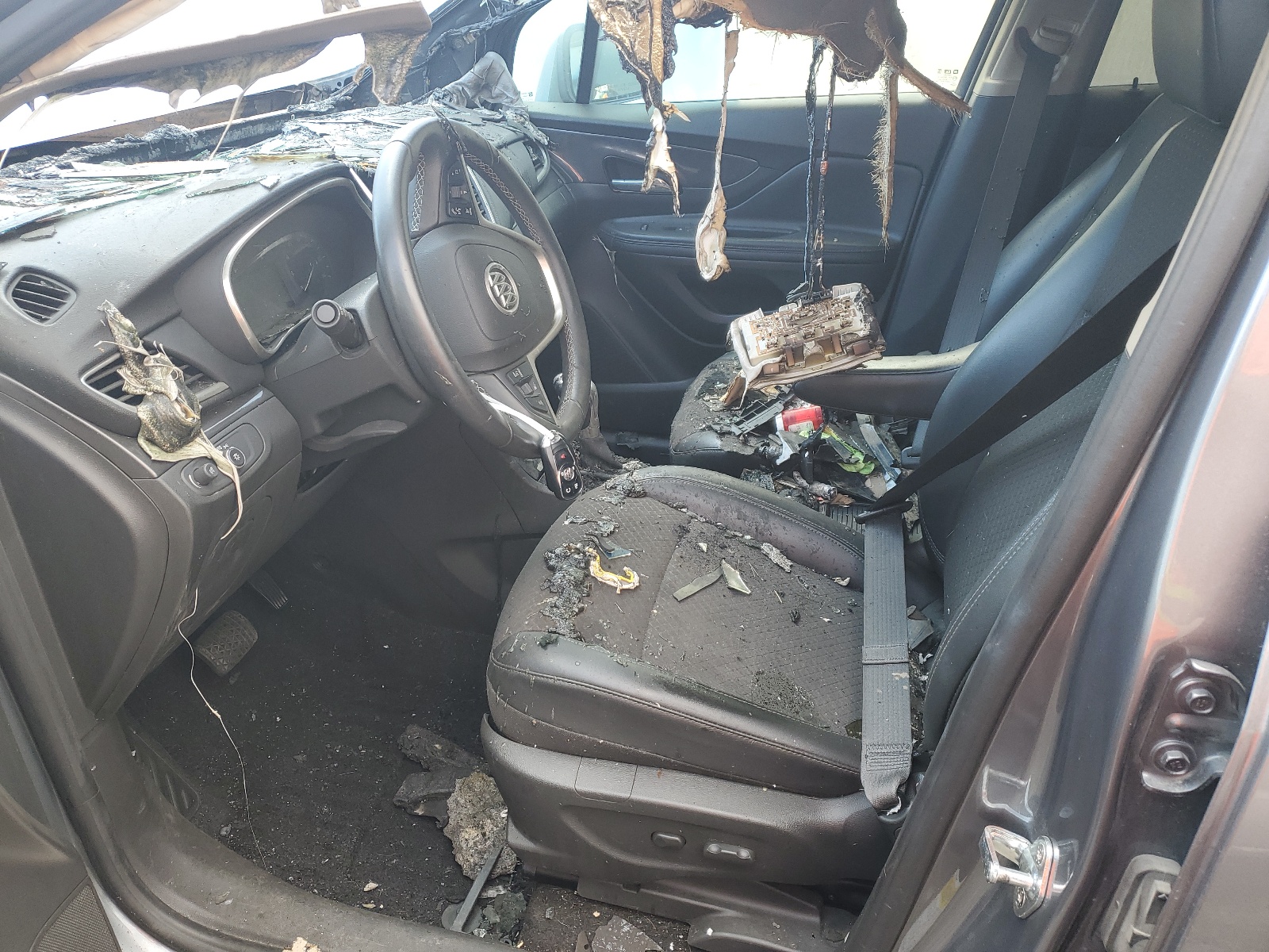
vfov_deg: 53.1
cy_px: 476
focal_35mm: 26
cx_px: 634
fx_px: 953
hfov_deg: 67.3
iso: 50
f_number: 1.5
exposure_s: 1/233
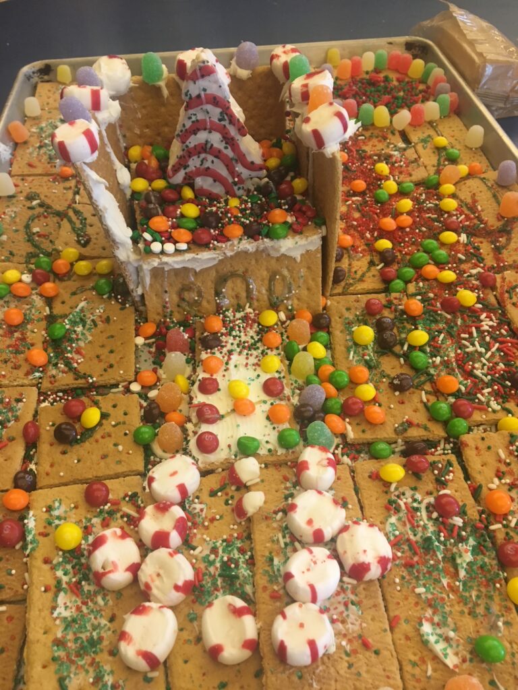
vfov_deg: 61.7
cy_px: 345
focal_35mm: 29
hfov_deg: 48.2
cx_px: 259
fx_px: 579
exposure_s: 1/30
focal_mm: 4.15
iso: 100
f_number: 2.2
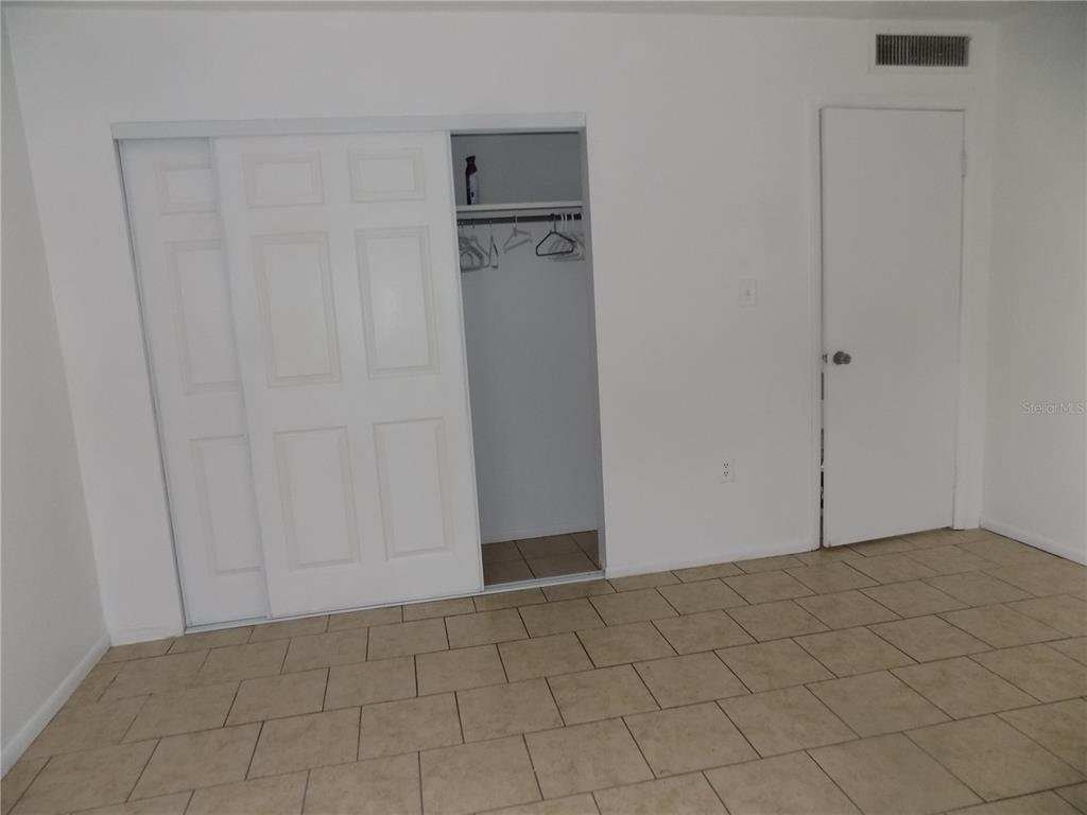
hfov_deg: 73.9
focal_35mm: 23
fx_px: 722
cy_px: 408
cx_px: 544
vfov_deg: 58.9
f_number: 3.1
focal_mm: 4
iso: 200
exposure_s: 1/30
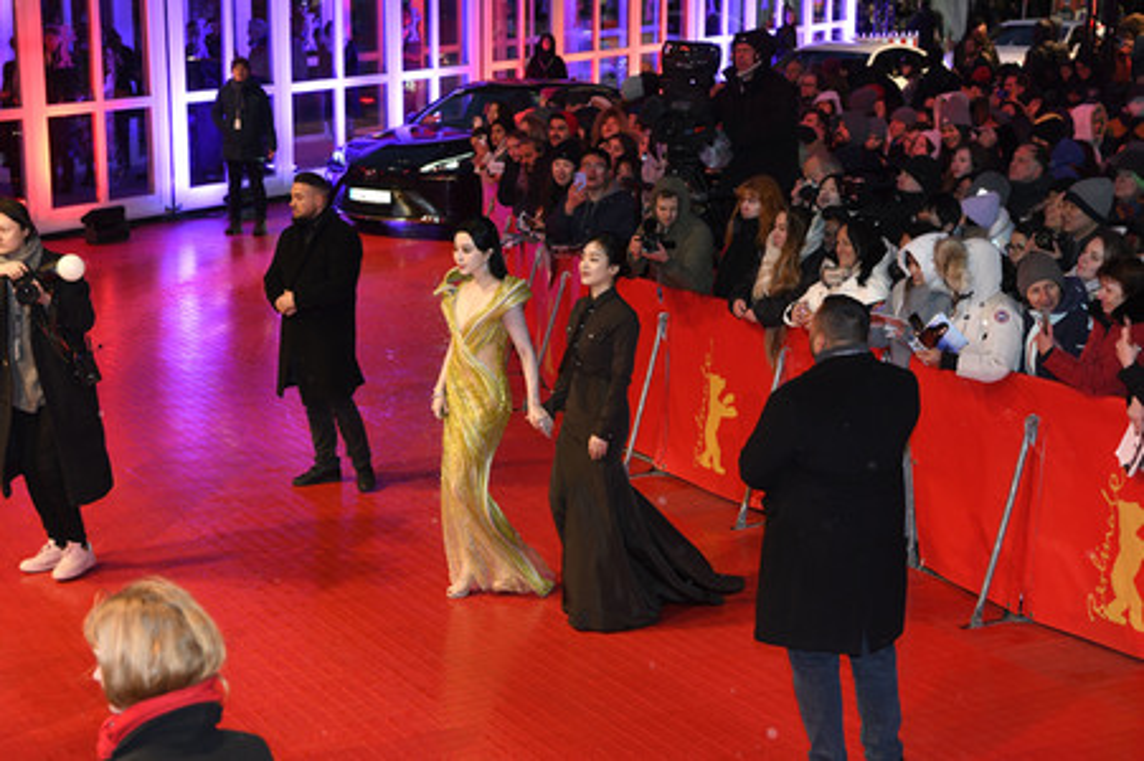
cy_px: 380
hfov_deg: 38.2
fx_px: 1651
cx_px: 572
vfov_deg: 26.0
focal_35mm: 52
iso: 1250
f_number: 5
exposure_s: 1/200
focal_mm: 52
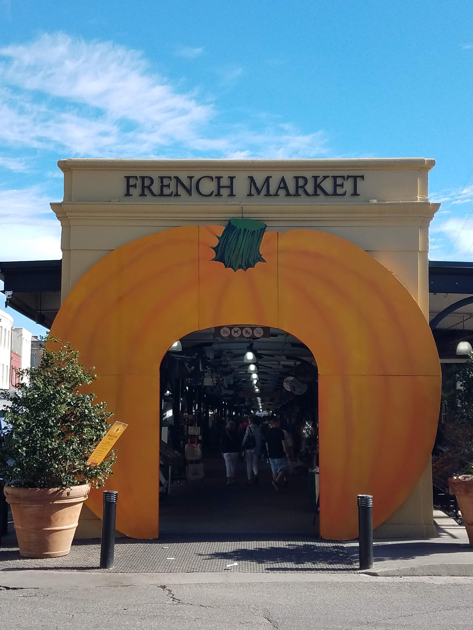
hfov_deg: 53.1
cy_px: 315
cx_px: 236
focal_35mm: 26
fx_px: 474
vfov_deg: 67.3
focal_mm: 4.2
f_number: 1.7
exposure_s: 1/1464
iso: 40
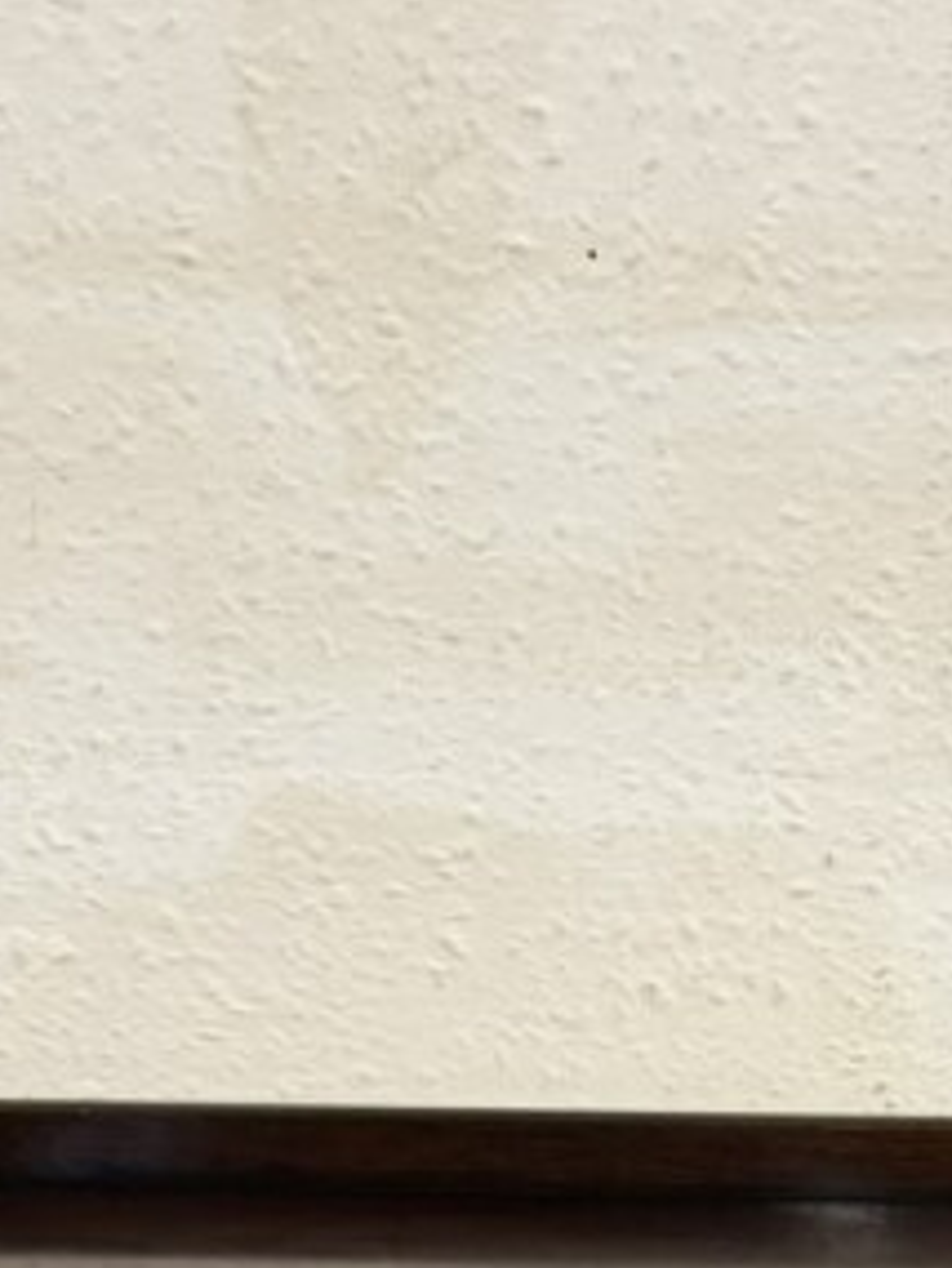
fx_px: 3701
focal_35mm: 101
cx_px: 1179
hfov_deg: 14.2
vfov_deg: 16.6
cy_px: 2193
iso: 200
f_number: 1.78
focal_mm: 6.76
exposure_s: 1/50
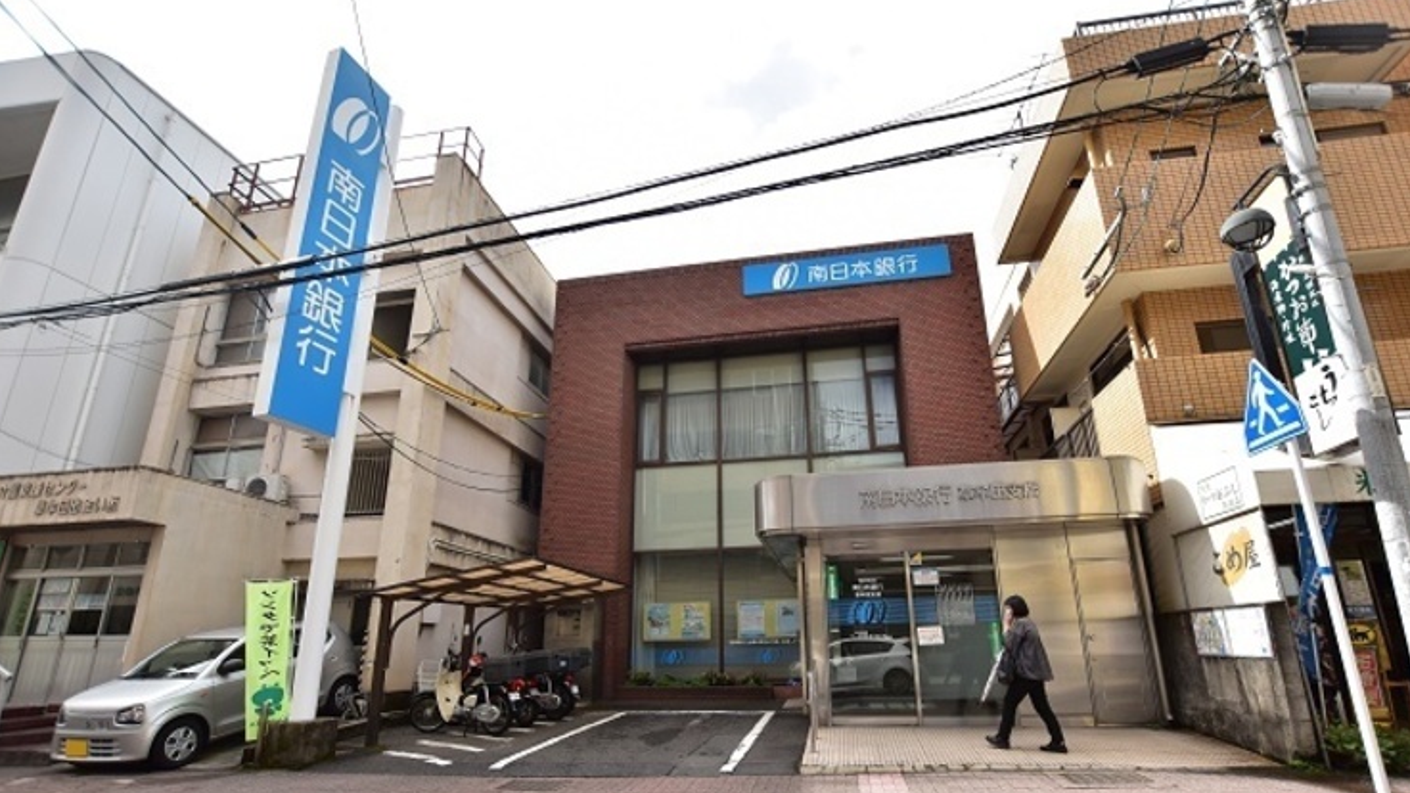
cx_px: 713
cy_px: 468
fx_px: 598
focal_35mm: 16
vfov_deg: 66.6
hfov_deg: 99.4
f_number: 4.5
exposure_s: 1/1000
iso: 160
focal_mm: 10
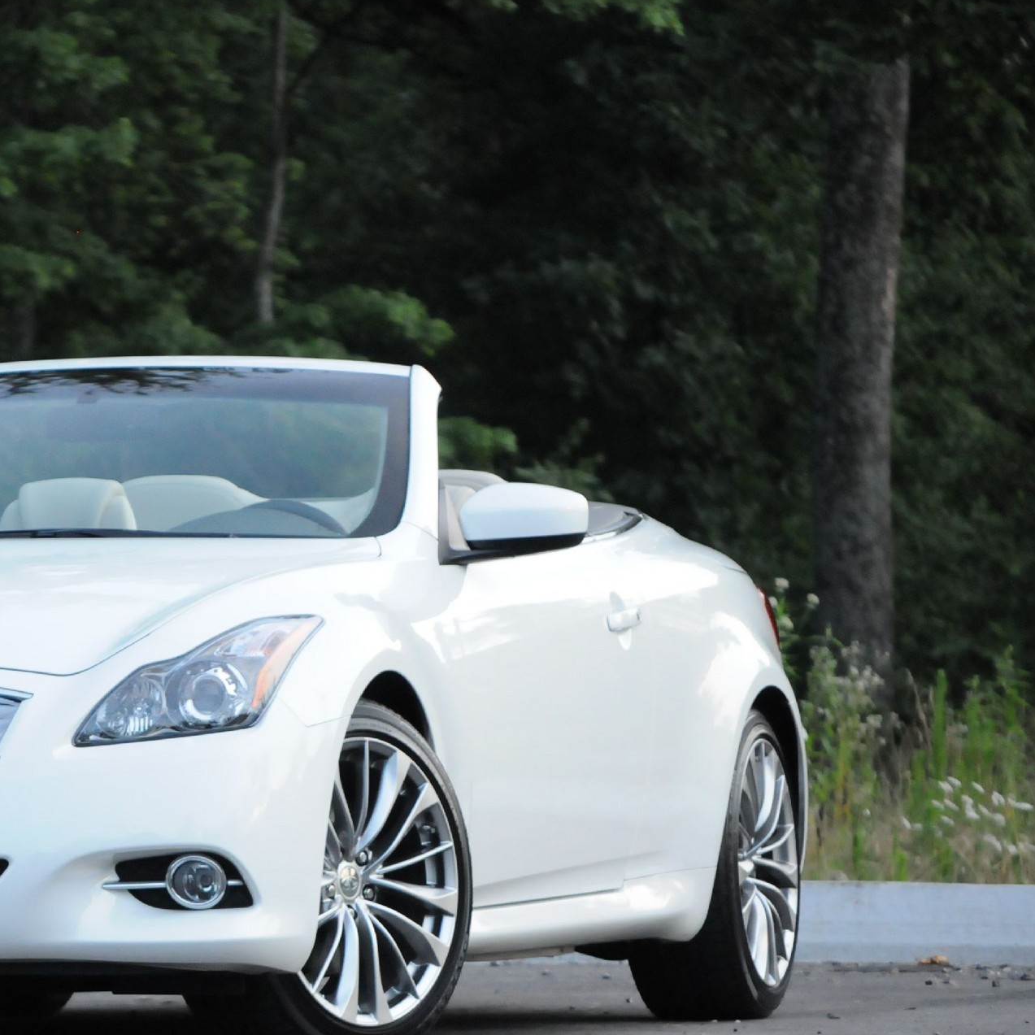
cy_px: 670
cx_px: 92
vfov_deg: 7.0
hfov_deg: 7.0
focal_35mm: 250
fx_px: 8457
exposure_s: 1/160
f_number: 5
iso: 2000
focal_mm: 100
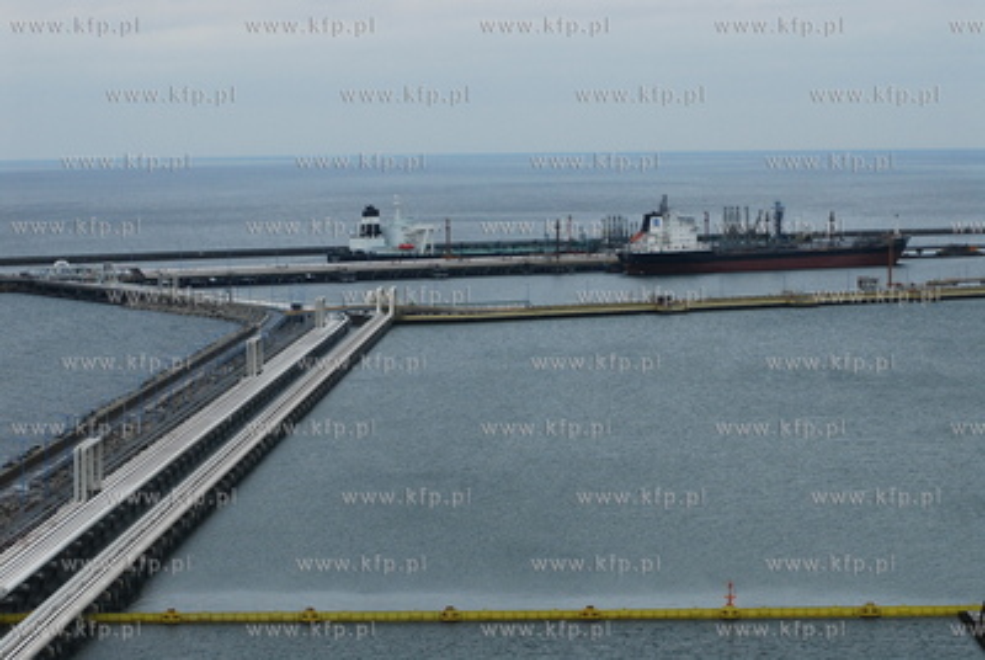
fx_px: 3288
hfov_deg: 17.0
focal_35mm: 120
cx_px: 492
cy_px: 330
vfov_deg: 11.5
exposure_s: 1/200
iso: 500
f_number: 4.5
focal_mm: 80
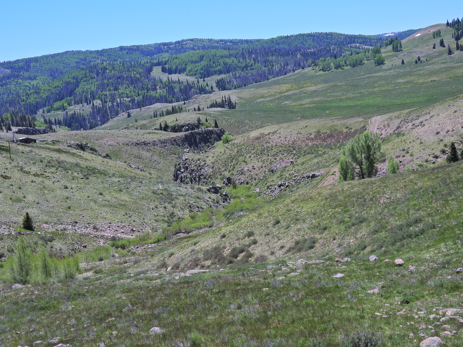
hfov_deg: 32.2
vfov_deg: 24.4
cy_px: 174
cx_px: 232
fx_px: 803
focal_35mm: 60
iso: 100
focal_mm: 10.7
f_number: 3.5
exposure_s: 1/1250
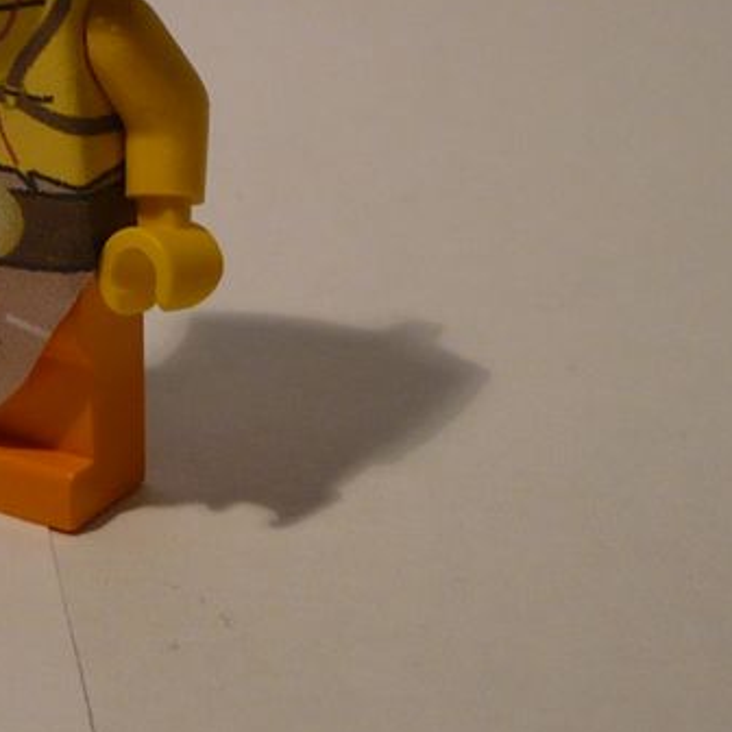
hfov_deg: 14.4
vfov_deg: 14.6
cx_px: -69
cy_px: 46
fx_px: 2823
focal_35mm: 118
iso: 100
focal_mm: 5.8
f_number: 2.8
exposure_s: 1/40
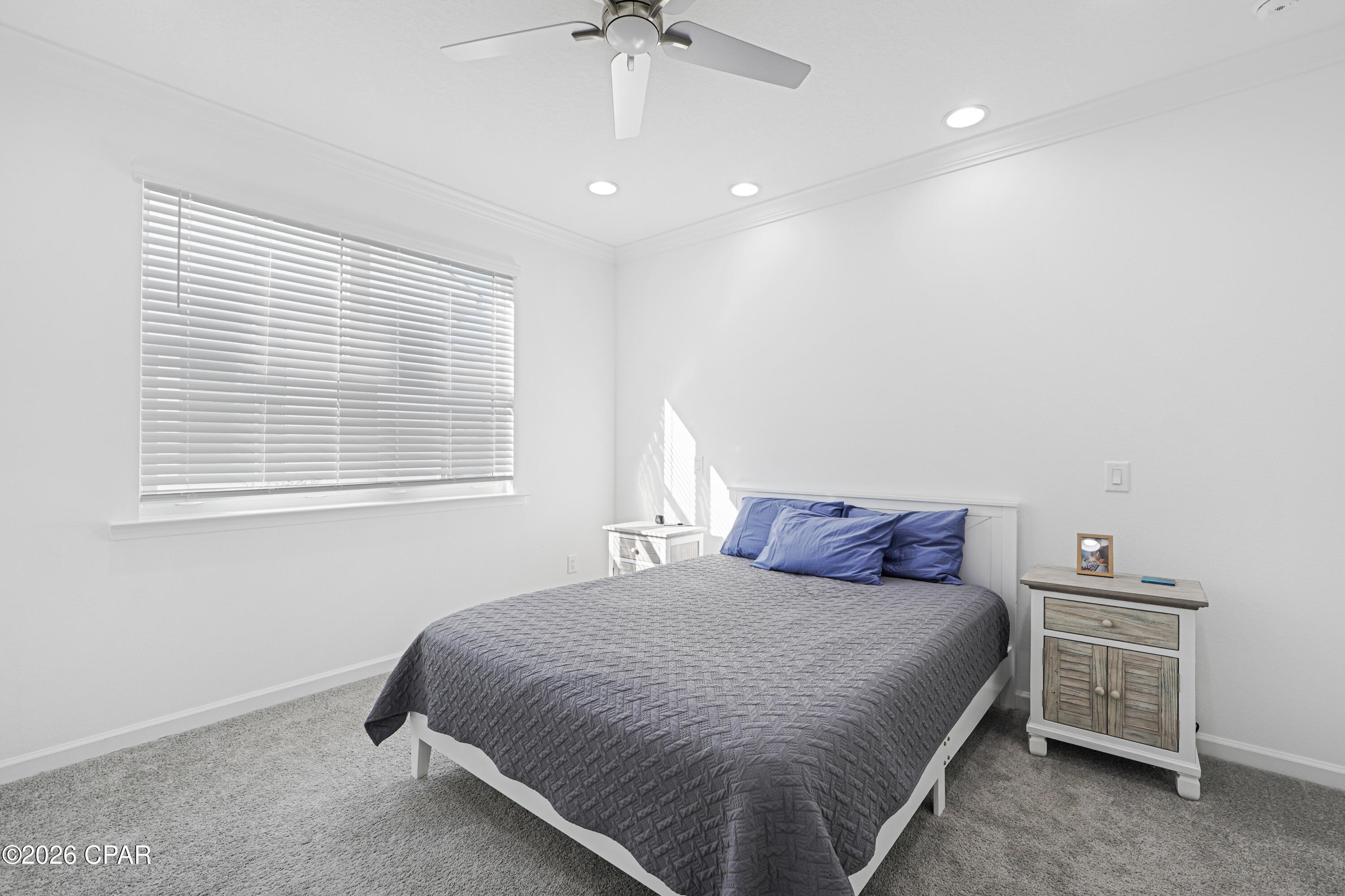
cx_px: 672
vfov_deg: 77.3
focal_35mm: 15
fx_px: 560
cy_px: 448
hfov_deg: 100.4
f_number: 5.6
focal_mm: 10
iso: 100
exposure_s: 1/20
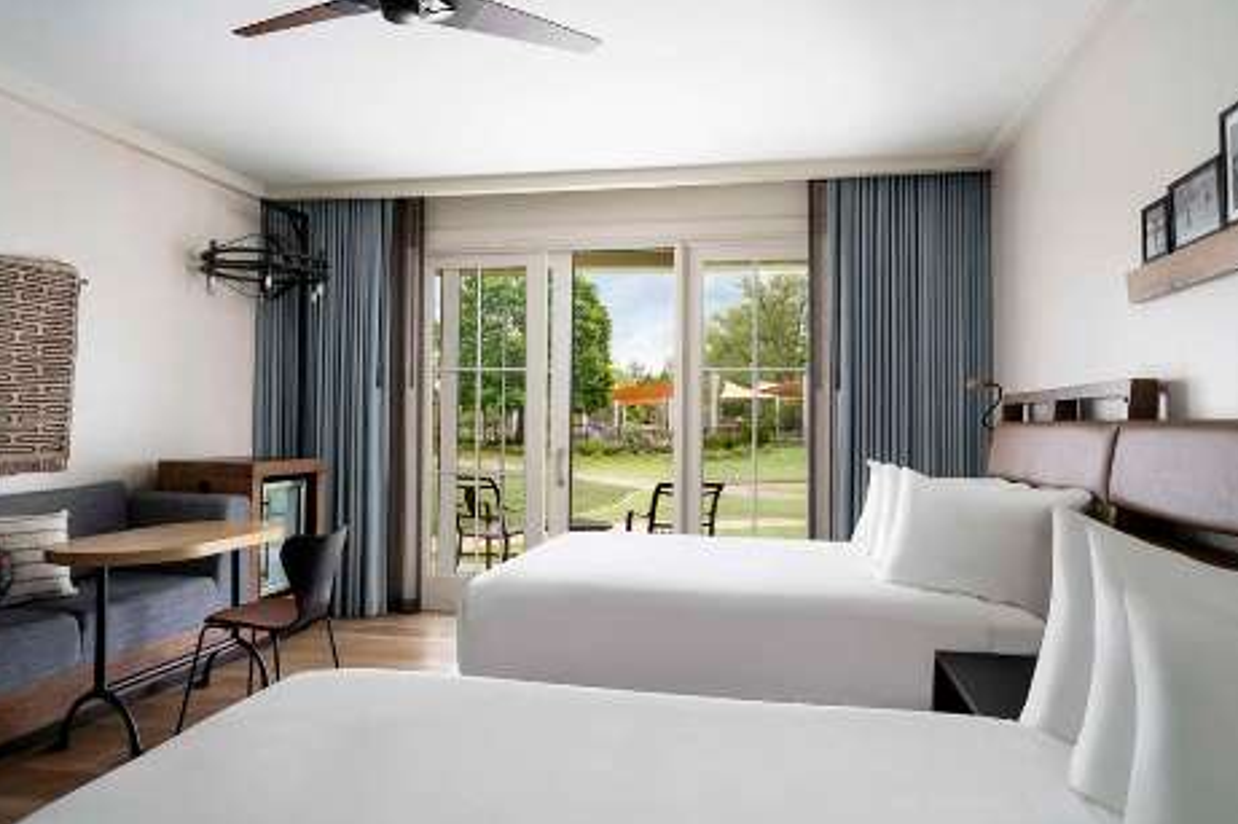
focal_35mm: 25
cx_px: 612
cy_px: 405
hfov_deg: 71.5
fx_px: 859
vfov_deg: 51.2
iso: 200
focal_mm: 24
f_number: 16
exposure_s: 1/20
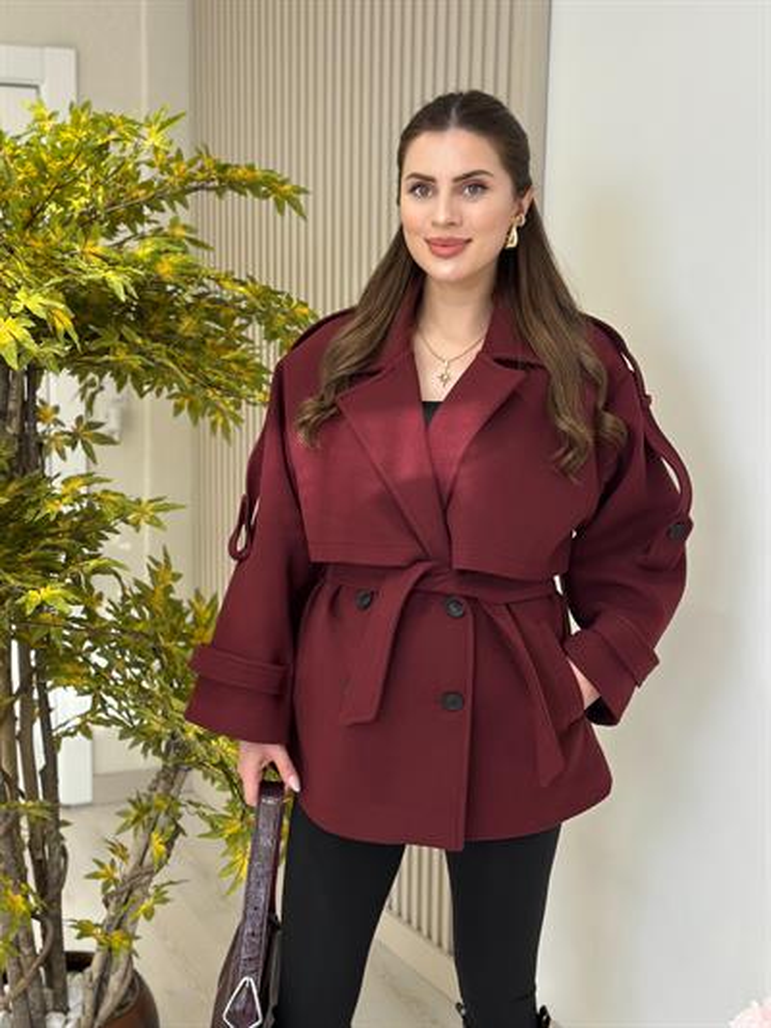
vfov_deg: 39.6
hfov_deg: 30.3
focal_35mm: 48
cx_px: 386
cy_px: 514
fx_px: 1425
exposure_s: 1/128
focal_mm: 6.86
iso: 64
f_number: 1.78
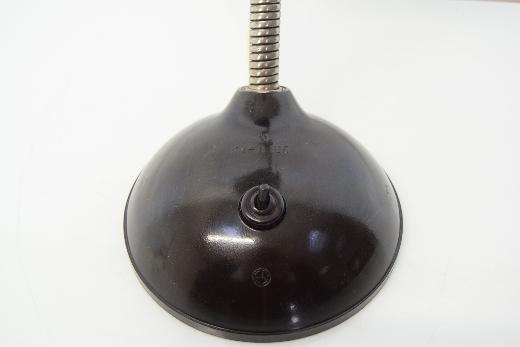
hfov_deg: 43.6
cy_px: 174
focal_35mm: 45
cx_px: 260
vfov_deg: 29.9
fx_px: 650
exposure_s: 1/125
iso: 1600
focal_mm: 30
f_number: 5.6
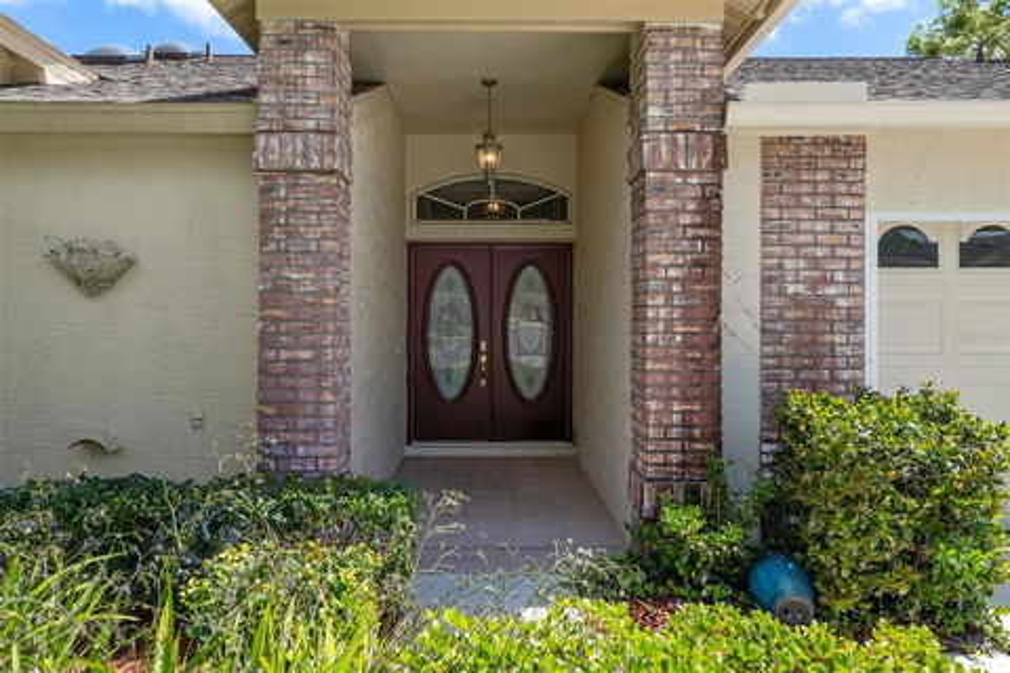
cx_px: 505
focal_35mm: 24
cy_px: 336
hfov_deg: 73.7
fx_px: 673
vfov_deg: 53.1
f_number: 8
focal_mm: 16
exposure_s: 1/500
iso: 320
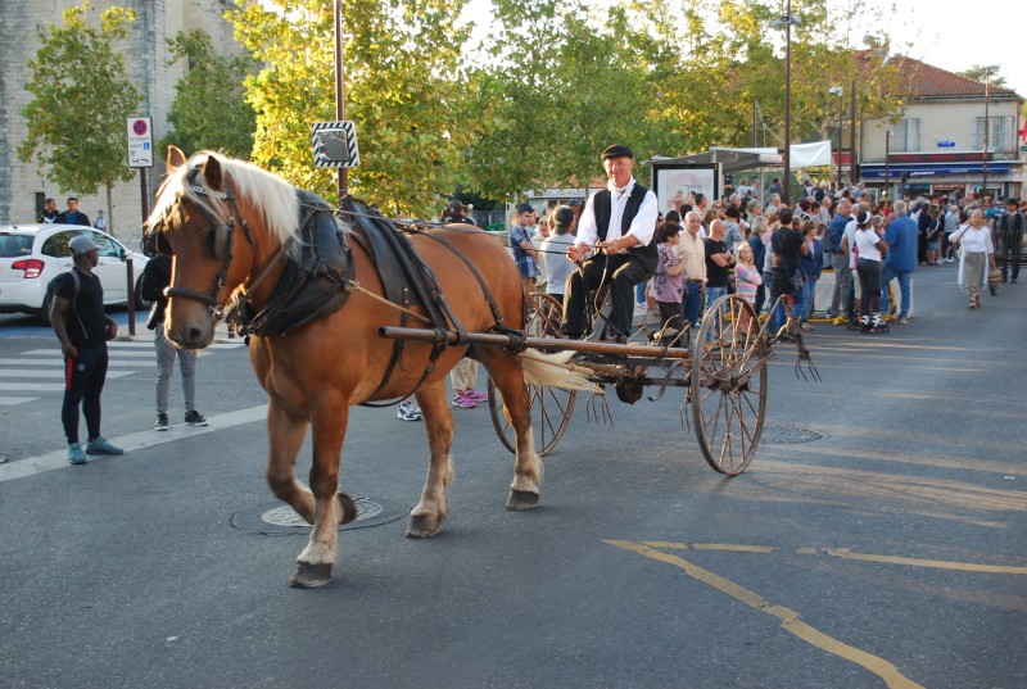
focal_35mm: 48
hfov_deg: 41.0
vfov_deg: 28.2
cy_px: 344
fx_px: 1372
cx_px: 514
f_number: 4.8
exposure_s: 1/100
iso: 200
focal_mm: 32
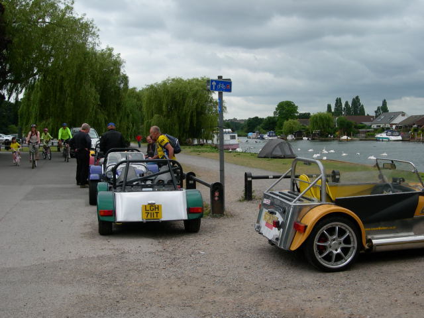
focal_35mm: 51
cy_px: 159
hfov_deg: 37.5
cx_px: 212
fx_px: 625
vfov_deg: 28.6
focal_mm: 10.6
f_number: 5.4
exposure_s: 1/280
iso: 50
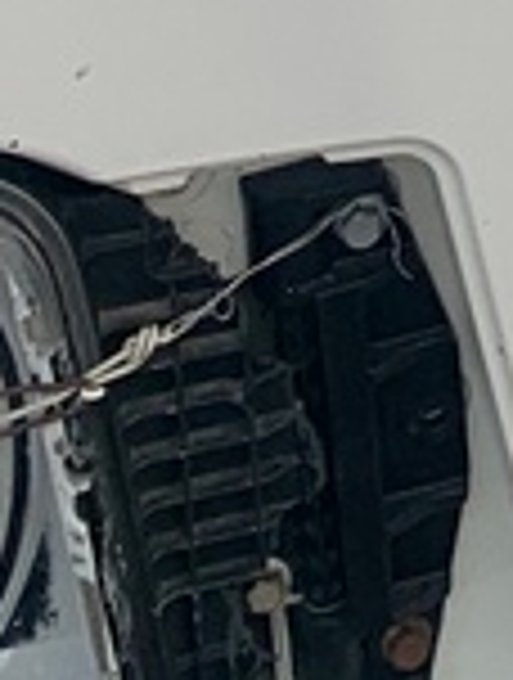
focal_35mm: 173
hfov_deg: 8.0
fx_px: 3404
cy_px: -1545
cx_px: 1220
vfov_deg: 8.8
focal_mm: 4.25
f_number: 1.8
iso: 25
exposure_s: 1/420
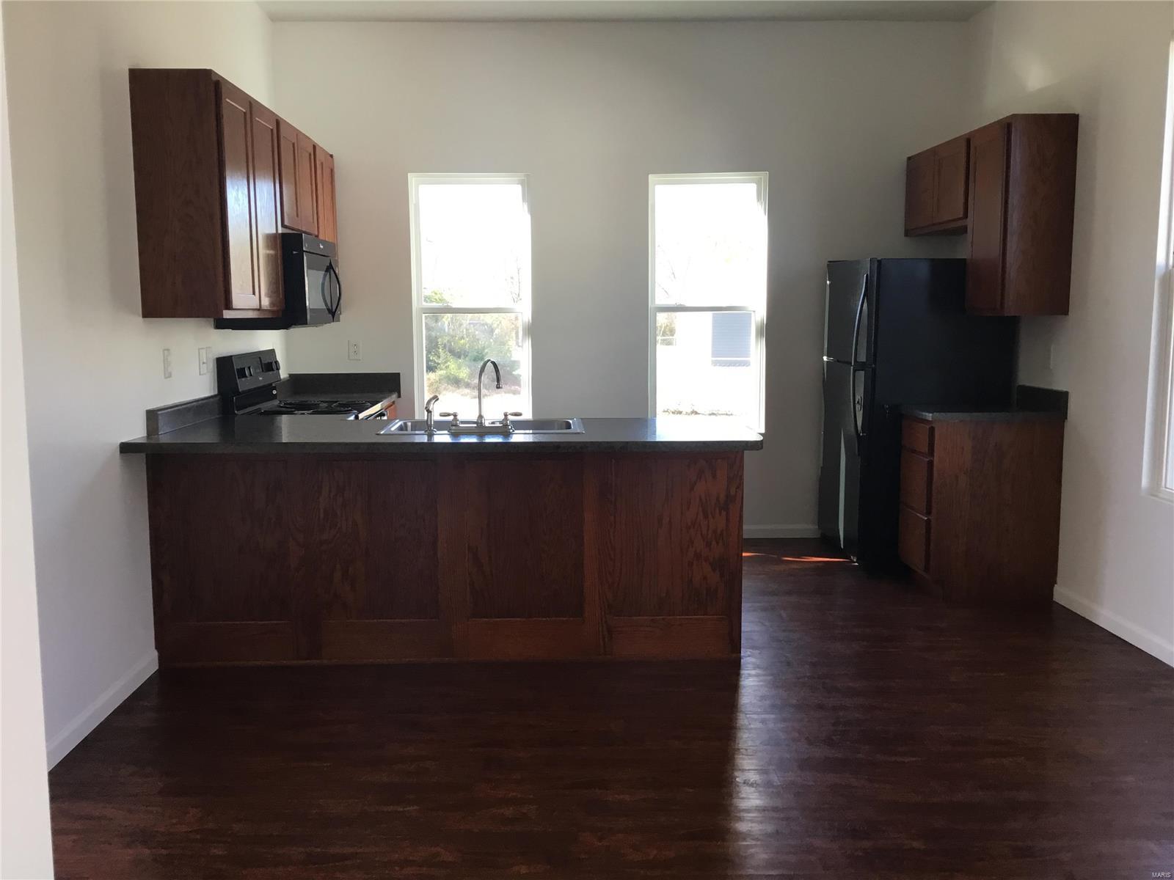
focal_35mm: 31
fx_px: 1051
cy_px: 440
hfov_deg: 58.4
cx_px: 587
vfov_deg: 45.4
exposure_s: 1/40
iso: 32
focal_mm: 3.3
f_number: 2.4
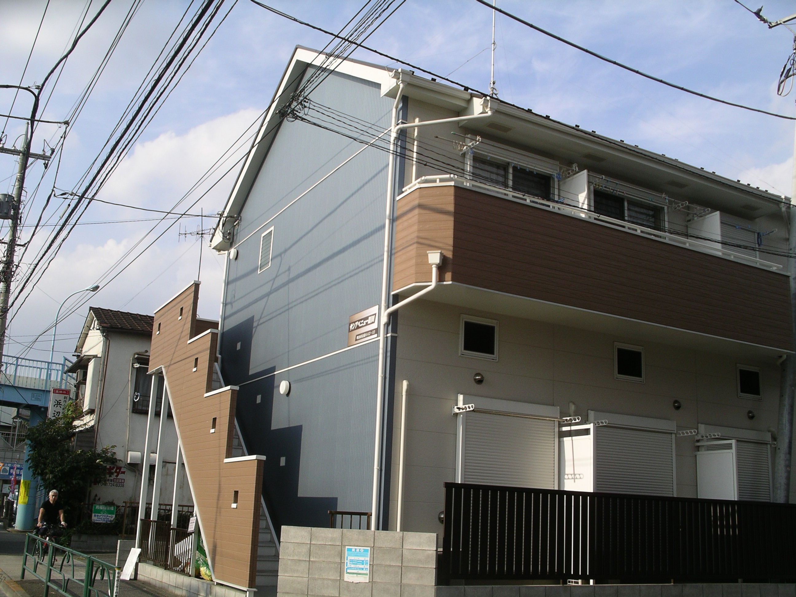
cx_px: 398
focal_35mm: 37
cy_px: 298
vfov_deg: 38.7
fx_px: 851
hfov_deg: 50.1
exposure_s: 1/400
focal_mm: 7.8
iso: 64
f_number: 5
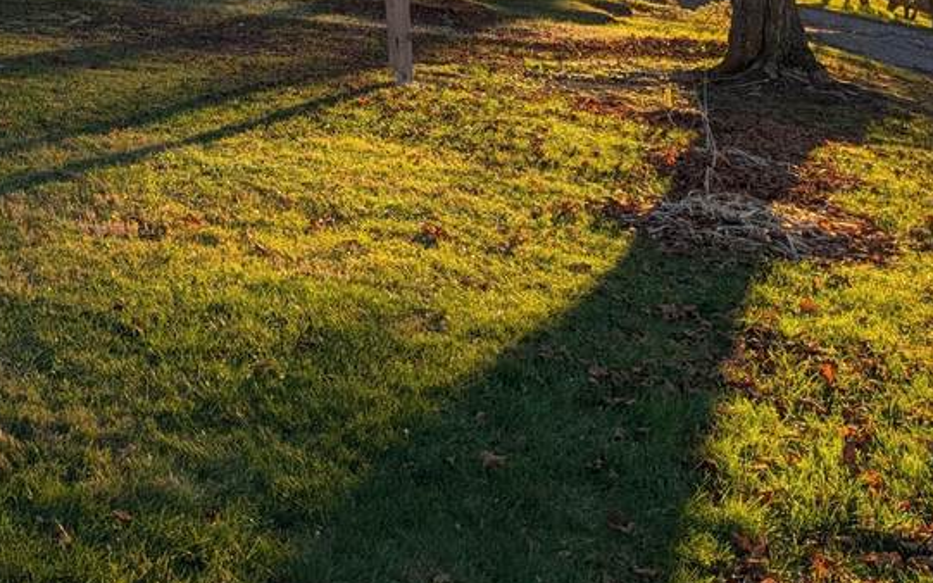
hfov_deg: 31.4
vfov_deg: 19.7
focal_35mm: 60
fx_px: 1525
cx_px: -4
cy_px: -193
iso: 20
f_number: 1.68
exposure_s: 1/452
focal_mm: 6.9
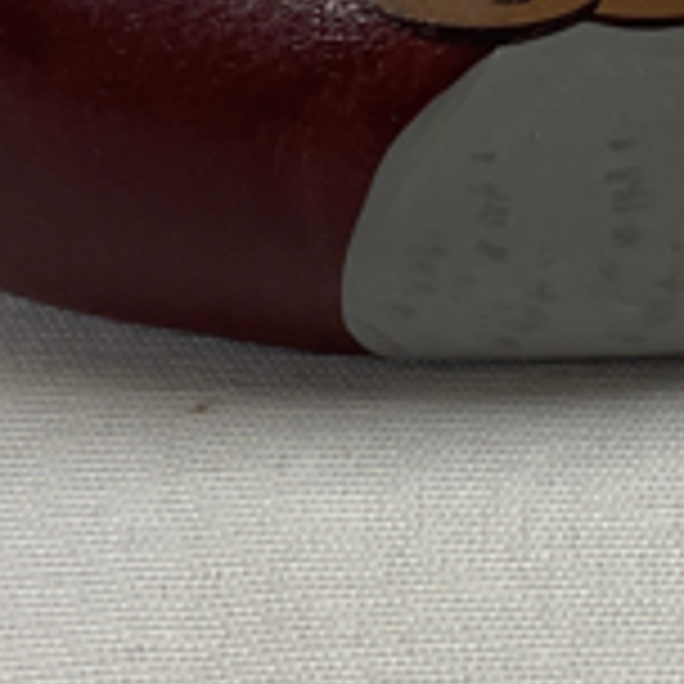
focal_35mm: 136
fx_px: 3040
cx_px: 594
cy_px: -502
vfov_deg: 11.9
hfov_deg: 12.8
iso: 125
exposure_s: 1/120
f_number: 1.6
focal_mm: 4.2
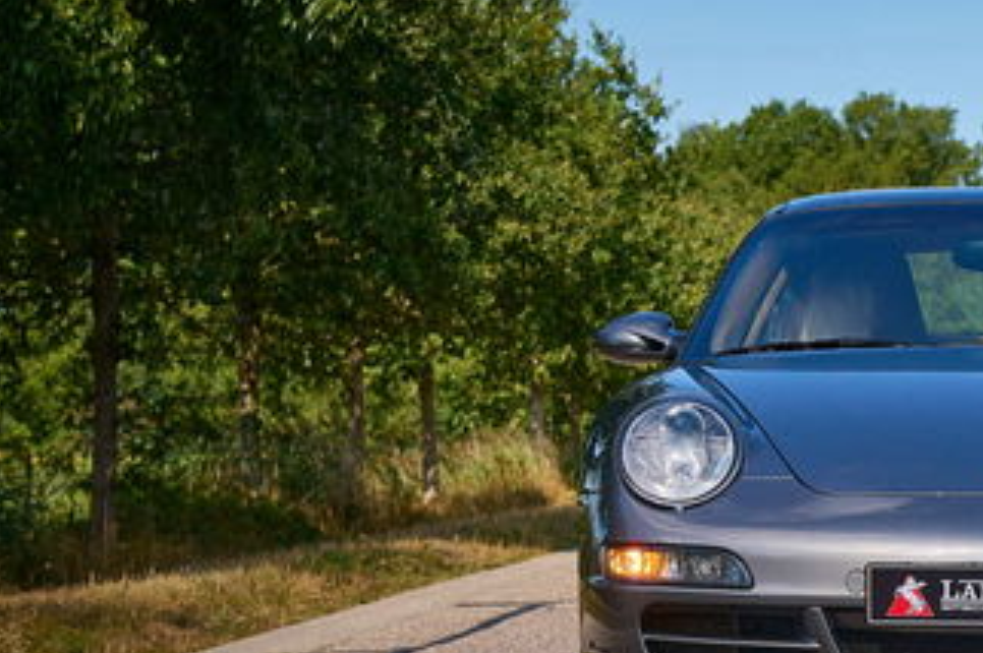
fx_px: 4037
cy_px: 528
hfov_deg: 13.7
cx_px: 1010
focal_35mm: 148
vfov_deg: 9.2
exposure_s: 1/3200
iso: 640
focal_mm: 62
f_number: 5.6
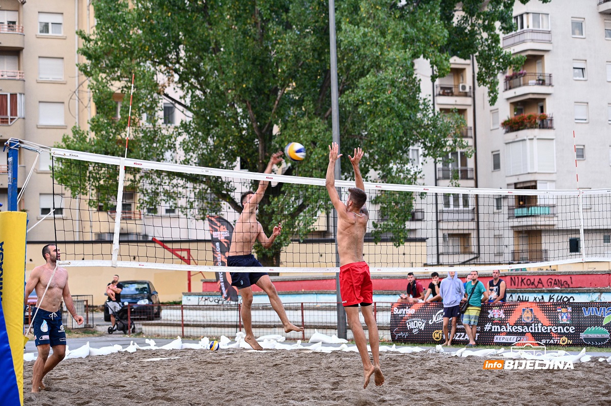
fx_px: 1187
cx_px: 306
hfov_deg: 28.9
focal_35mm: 70
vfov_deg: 19.4
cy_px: 203
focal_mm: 70
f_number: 2.8
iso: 1000
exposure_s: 1/320
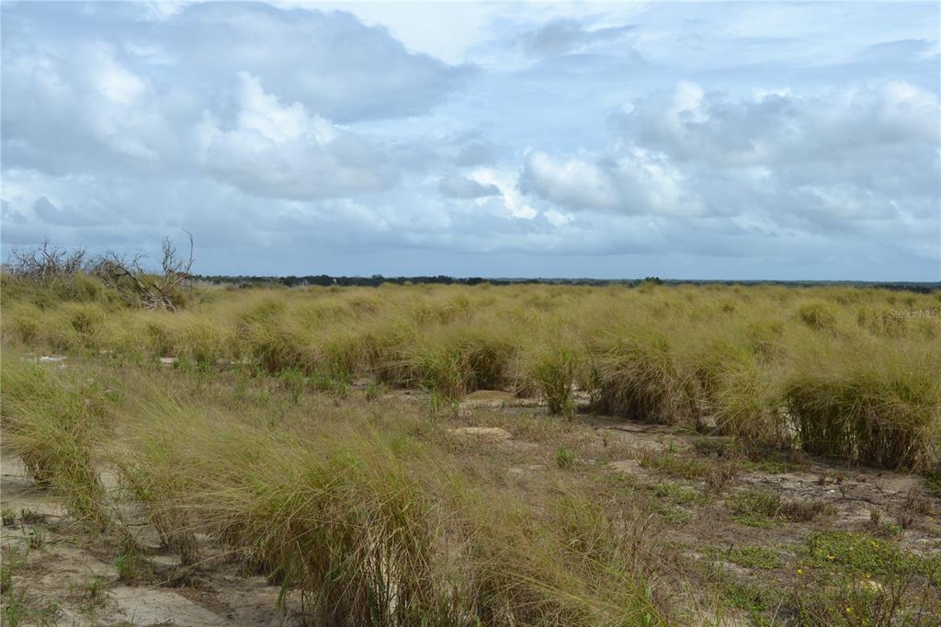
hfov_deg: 43.6
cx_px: 470
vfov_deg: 29.8
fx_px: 1176
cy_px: 314
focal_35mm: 45
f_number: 9
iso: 100
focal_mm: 30
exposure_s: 1/320
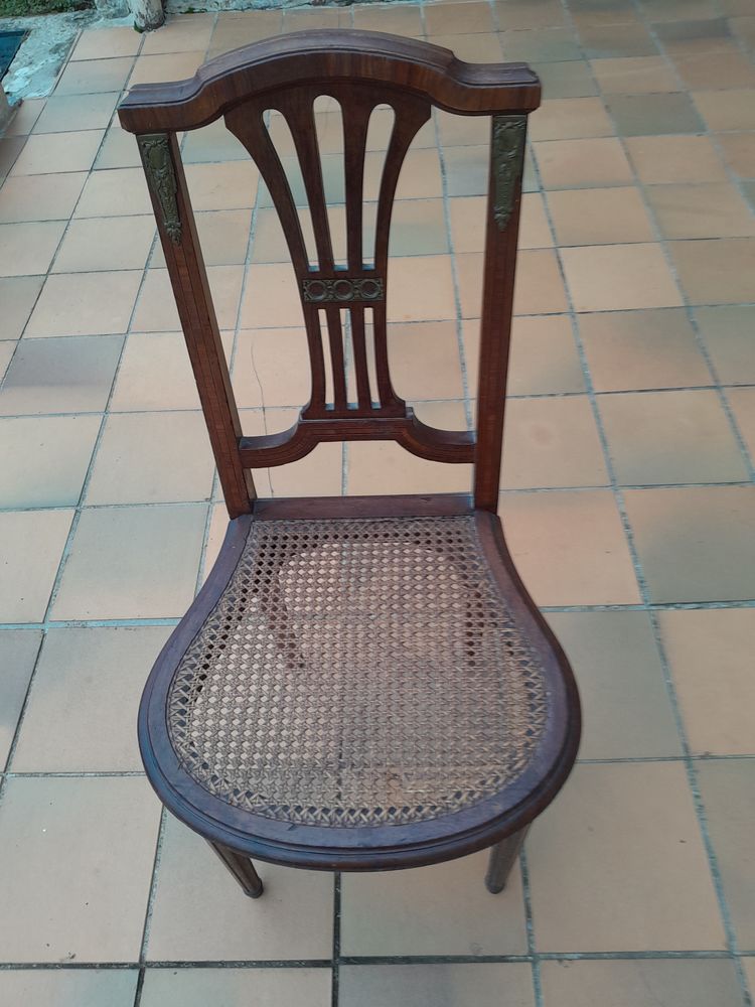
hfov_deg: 53.1
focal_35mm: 26
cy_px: 504
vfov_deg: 67.3
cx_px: 378
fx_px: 756
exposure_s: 1/50
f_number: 1.8
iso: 100
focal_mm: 3.98
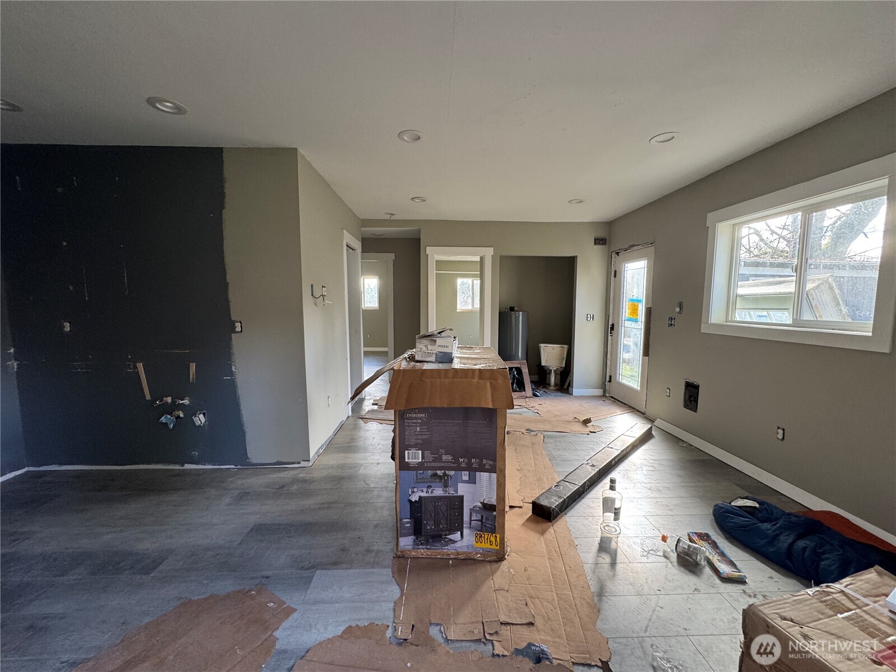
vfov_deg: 85.7
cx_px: 448
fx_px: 362
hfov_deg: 102.1
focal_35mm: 14
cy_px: 336
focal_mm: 2.22
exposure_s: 1/99
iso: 200
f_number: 2.2
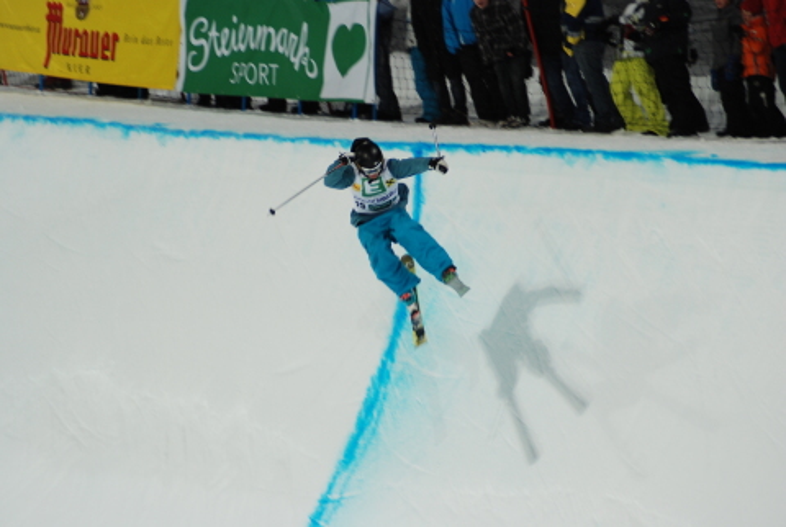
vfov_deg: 7.1
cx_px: 393
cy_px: 264
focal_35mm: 195
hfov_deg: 10.5
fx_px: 4265
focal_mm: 130
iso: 400
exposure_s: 1/200
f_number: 4.2
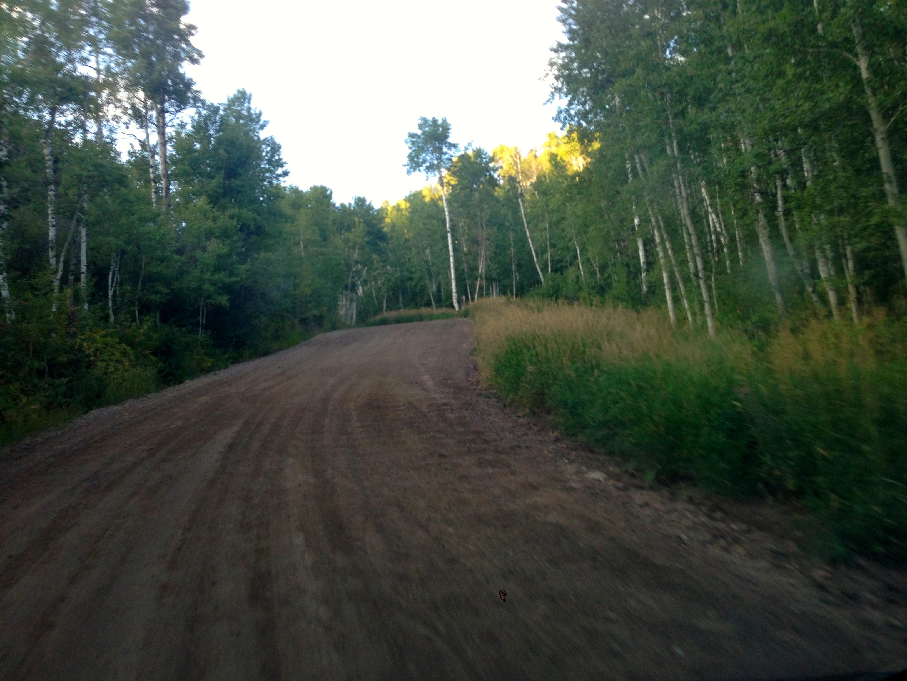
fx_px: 865
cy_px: 340
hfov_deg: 55.4
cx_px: 454
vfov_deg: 42.9
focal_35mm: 33
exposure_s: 1/120
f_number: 2.4
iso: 64
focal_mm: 4.13
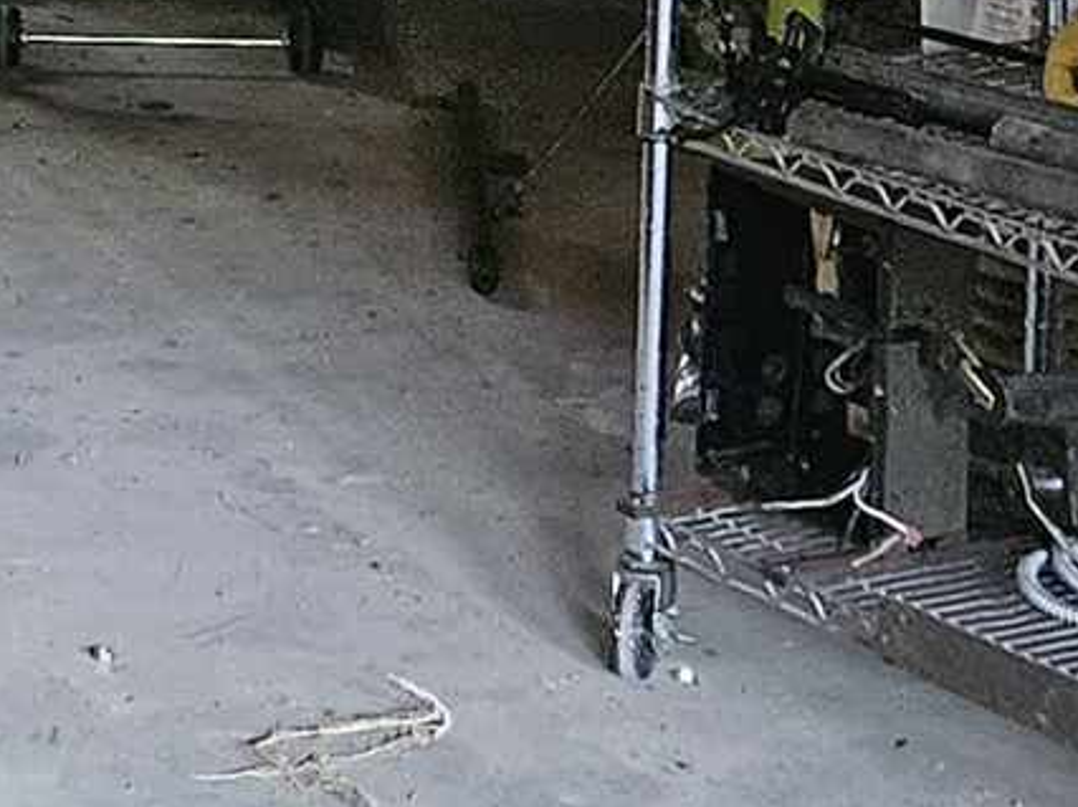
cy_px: -683
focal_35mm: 166
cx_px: -8
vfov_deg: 8.6
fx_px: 5167
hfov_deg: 11.8
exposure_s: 1/120
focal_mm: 5.4
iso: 800
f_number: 1.8
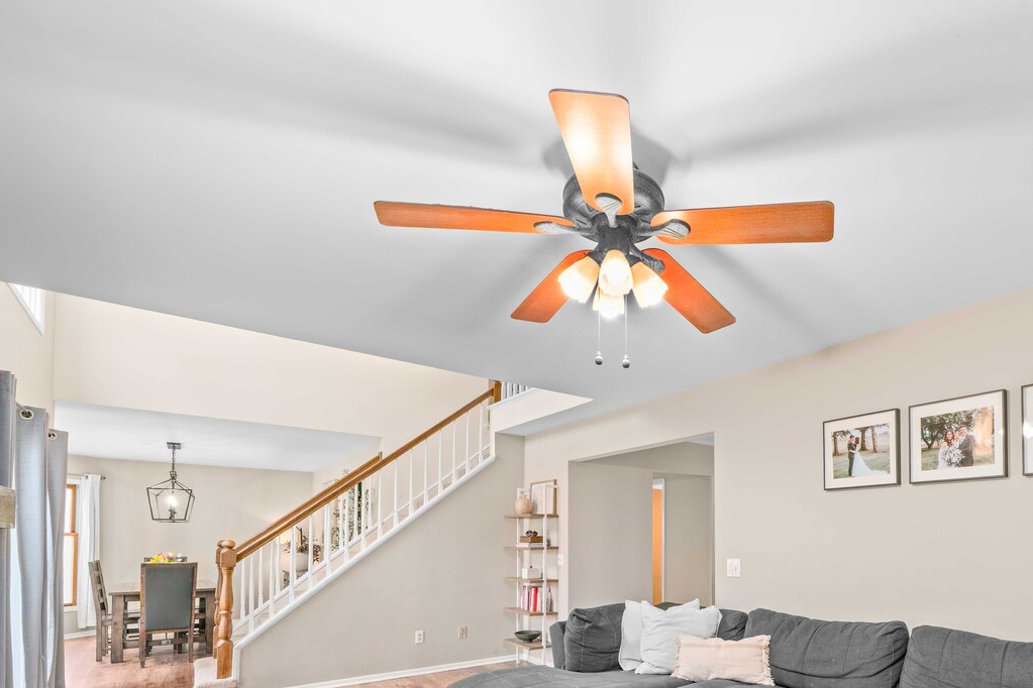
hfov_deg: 83.8
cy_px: 526
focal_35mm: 19
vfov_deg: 60.6
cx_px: 692
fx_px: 545
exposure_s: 1
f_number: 10
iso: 200
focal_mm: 12
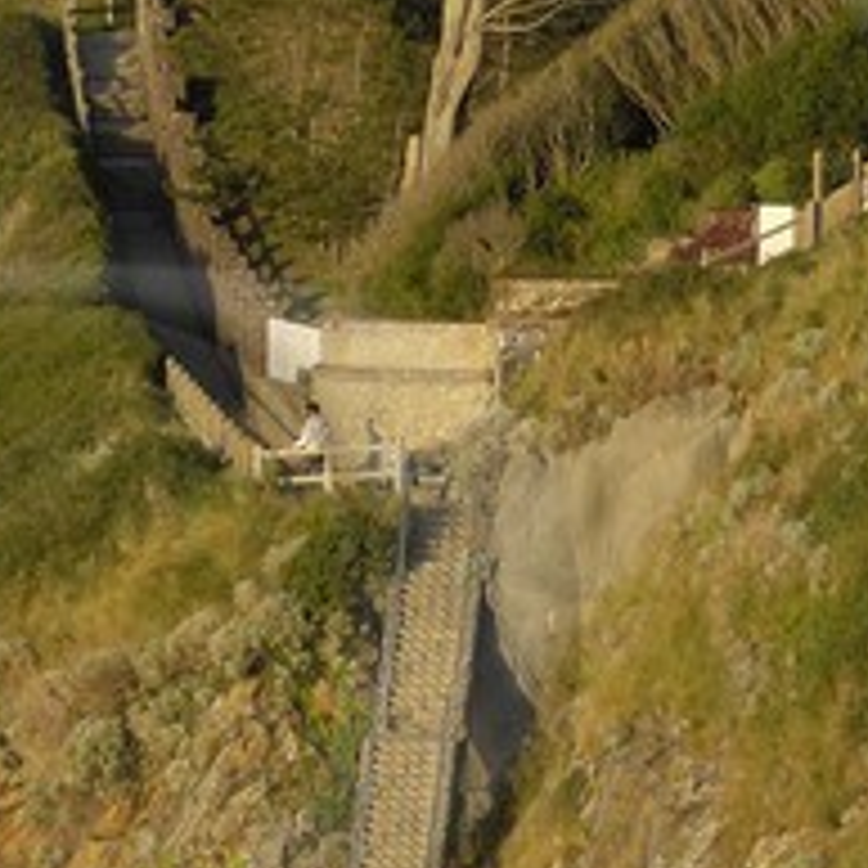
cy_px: 1012
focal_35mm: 686
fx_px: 19448
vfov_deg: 2.6
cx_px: -499
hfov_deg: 2.6
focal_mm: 65
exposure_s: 1/250
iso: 100
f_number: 5.6
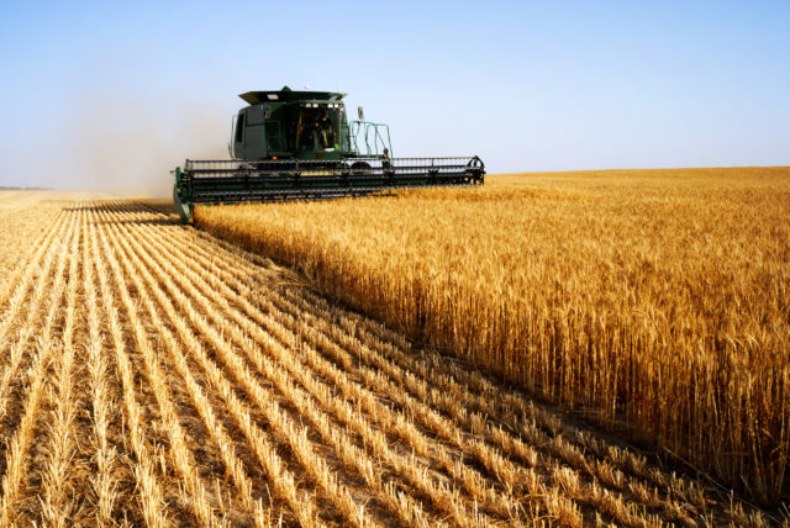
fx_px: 659
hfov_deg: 61.9
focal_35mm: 30
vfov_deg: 43.7
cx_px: 395
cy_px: 264
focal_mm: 20
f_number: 9
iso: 100
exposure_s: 1/160
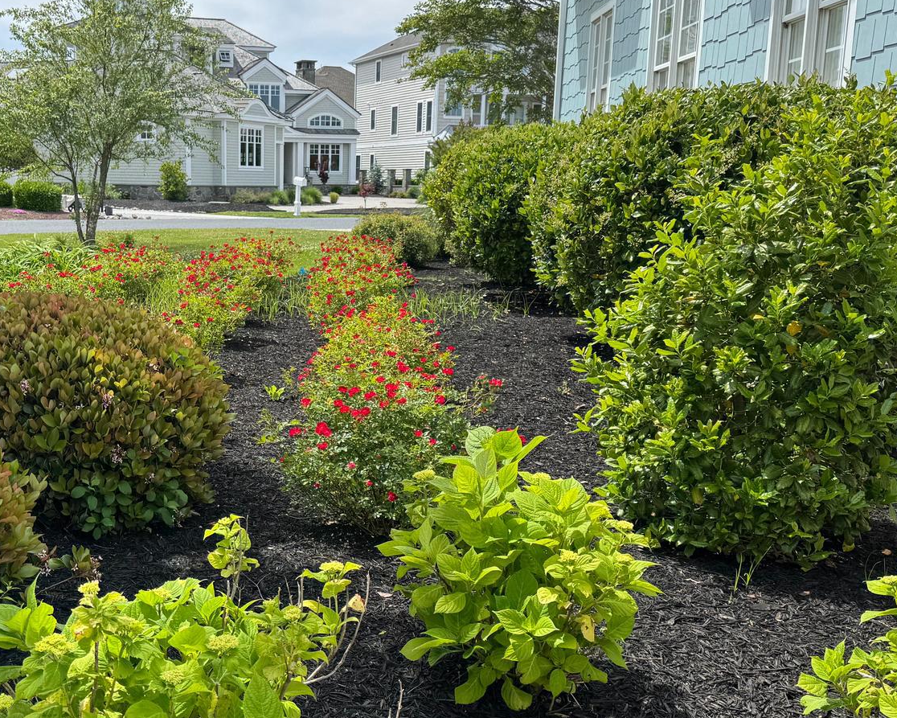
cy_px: 400
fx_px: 1142
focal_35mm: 43
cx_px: 278
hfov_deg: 42.2
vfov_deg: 34.9
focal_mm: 6.76
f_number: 1.78
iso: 80
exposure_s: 1/1980
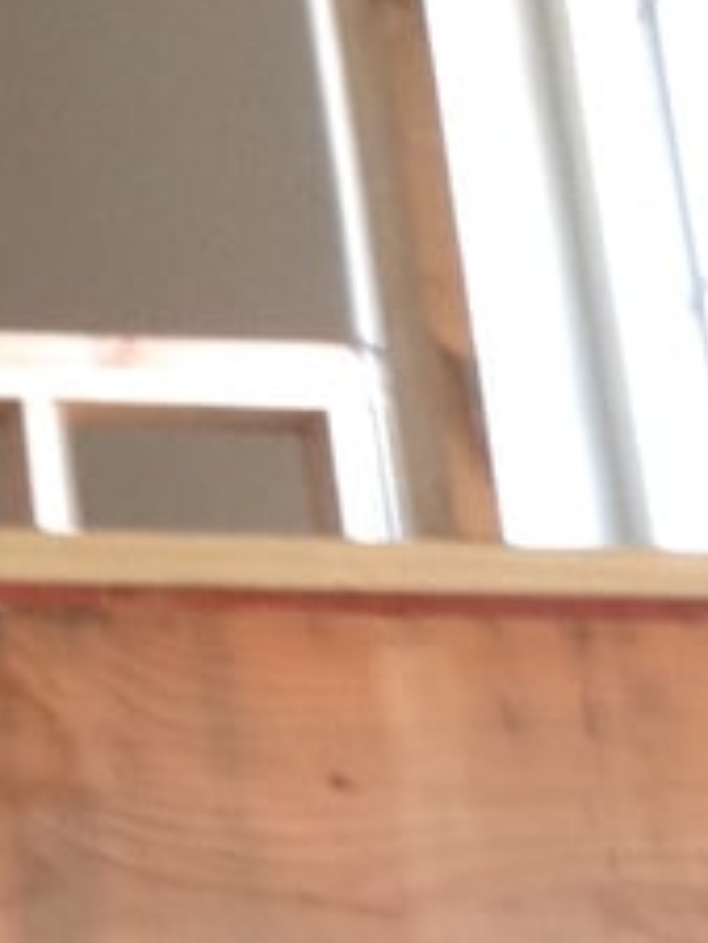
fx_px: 5640
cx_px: -794
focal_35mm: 207
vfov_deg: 9.6
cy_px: 562
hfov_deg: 6.9
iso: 100
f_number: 2.4
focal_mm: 4.28
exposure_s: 1/20
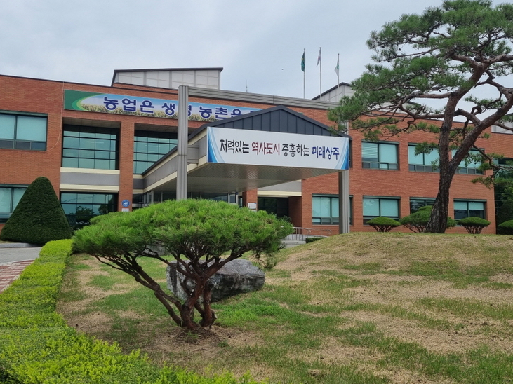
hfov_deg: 56.8
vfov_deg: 44.1
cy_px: 178
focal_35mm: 32
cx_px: 249
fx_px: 474
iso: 50
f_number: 1.8
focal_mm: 5.4
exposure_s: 1/4098
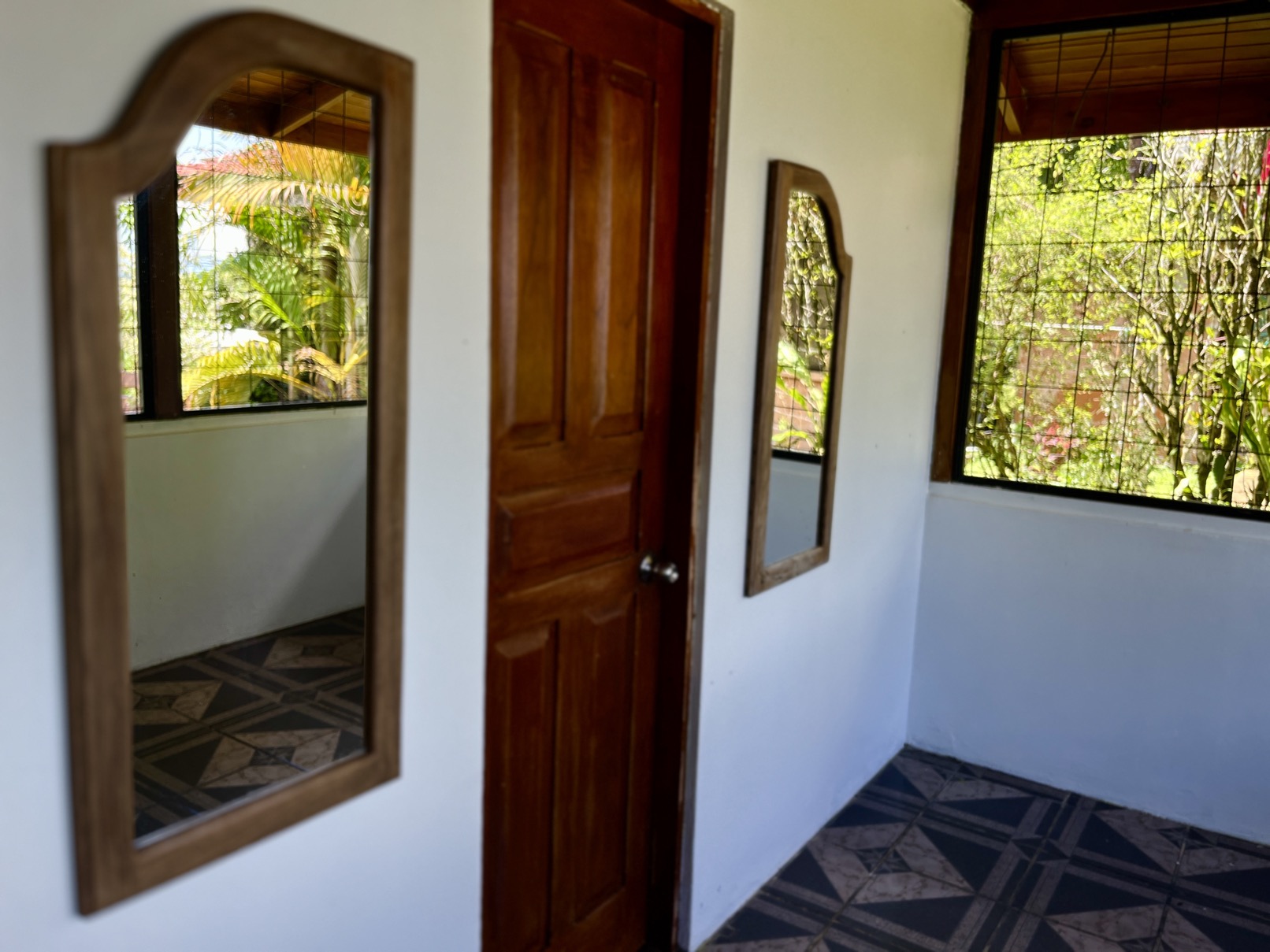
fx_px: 954
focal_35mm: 26
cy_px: 476
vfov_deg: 53.1
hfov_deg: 67.3
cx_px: 635
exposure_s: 1/329
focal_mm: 5.1
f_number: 1.6
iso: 50
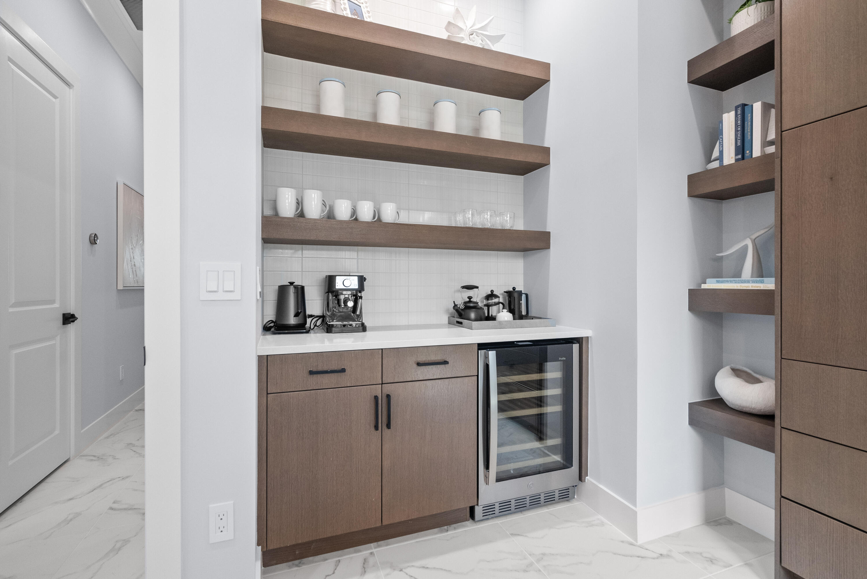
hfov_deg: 96.7
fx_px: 385
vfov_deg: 73.8
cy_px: 290
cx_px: 434
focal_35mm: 16
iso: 1600
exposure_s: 1/30
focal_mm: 16
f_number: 8
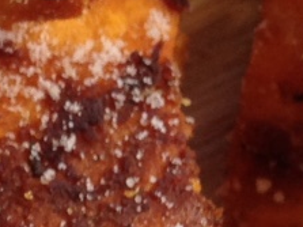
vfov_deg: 6.1
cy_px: -71
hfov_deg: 7.9
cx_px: -266
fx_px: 2117
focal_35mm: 242
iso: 50
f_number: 2.4
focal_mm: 4.12
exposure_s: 1/156
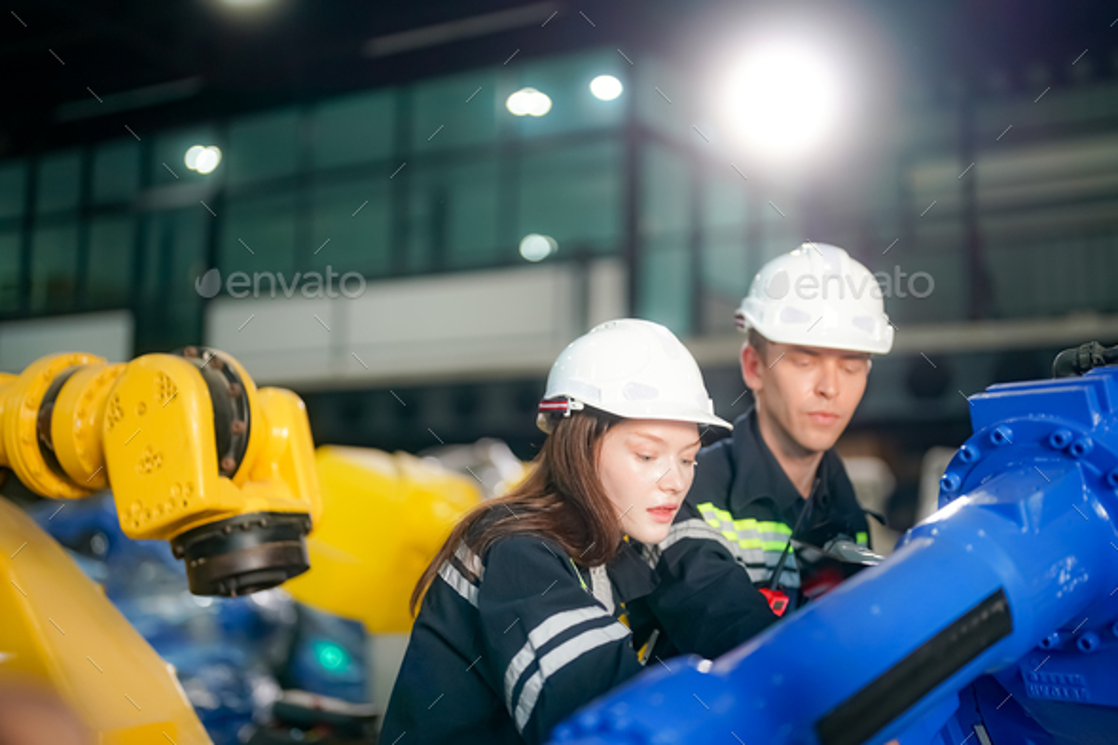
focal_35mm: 50
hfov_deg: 39.6
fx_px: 1552
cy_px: 372
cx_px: 559
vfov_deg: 27.0
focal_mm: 50
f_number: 1.2
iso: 200
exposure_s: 1/320
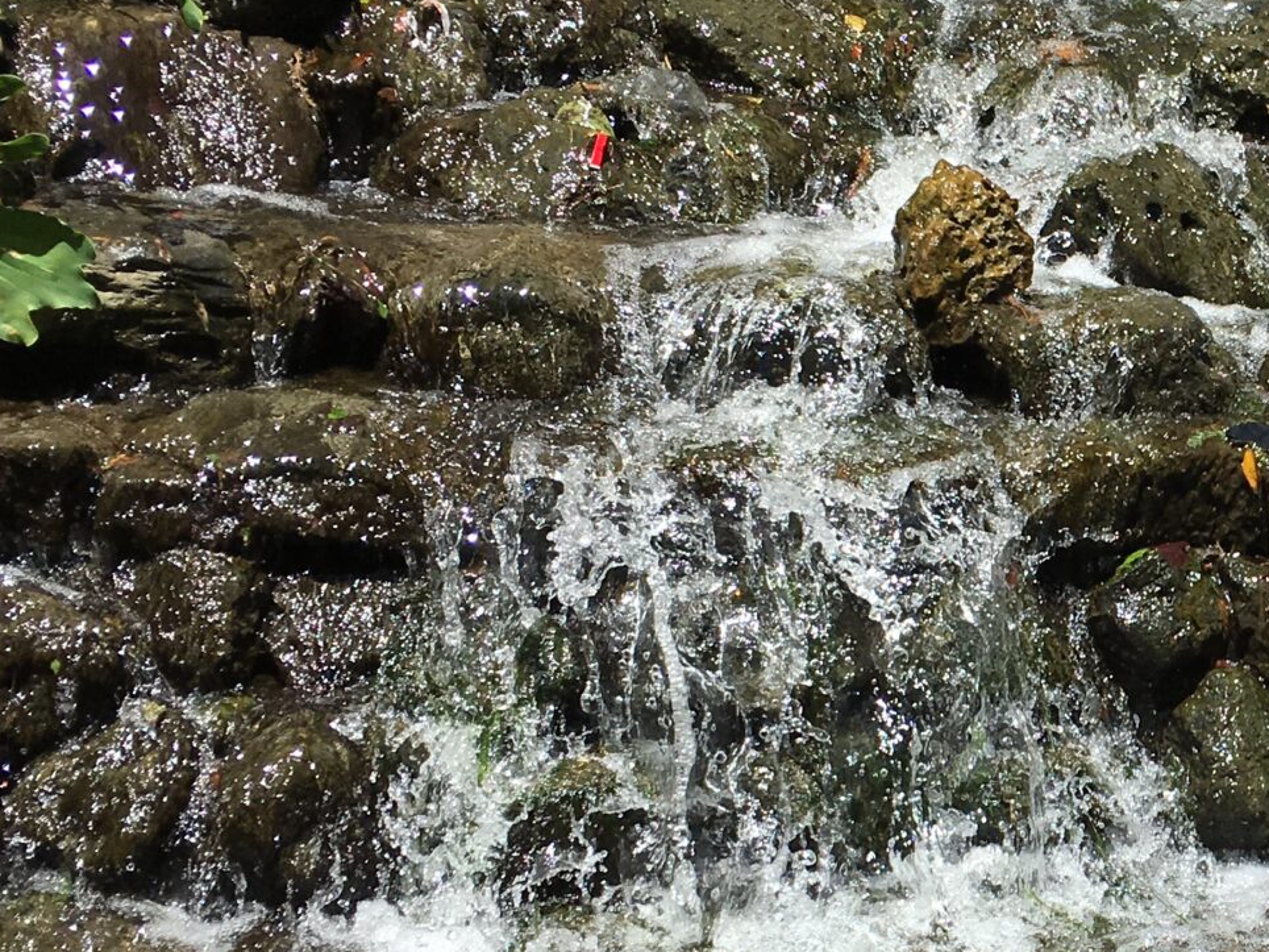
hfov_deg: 23.7
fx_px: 2823
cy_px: 647
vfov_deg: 19.1
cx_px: 1401
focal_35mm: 77
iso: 25
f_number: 2.2
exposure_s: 1/1603
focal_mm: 4.15
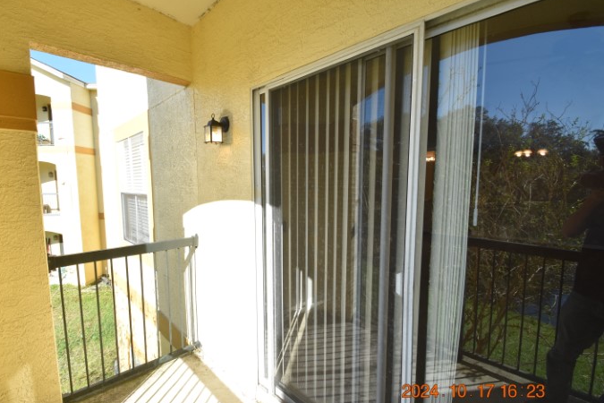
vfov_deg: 73.7
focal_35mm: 16
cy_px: 209
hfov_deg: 96.6
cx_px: 284
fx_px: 268
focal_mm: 10
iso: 250
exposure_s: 1/250
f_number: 8
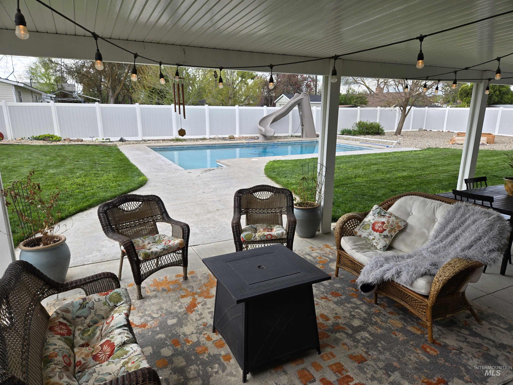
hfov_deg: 73.9
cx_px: 256
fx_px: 341
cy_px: 192
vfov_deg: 58.9
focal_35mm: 23
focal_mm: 5.4
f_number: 1.8
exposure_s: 1/390
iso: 25
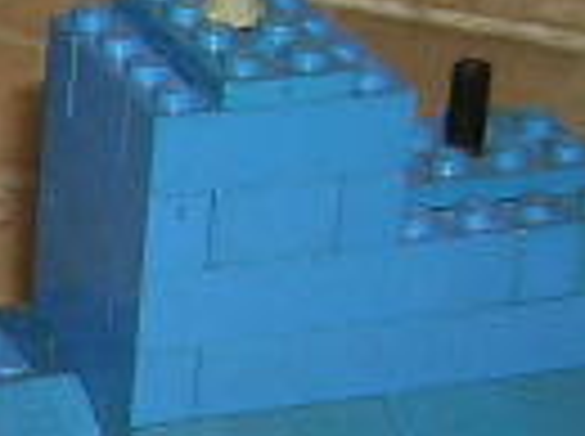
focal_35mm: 212
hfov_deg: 9.2
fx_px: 3576
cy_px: 548
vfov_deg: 6.9
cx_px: -194
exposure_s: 1/60.1
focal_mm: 5.6
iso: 50
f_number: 2.8
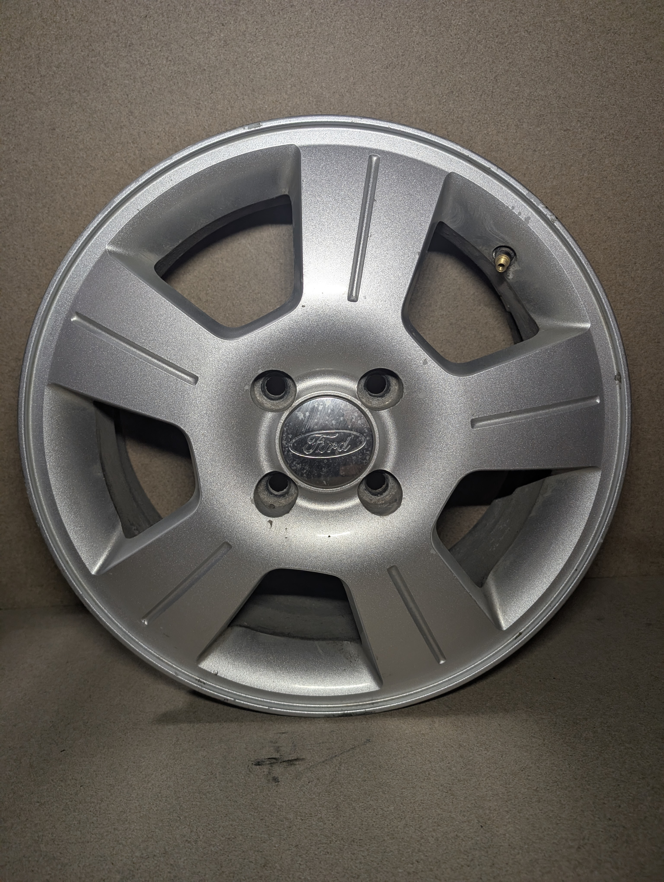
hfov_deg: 56.9
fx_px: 612
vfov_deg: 71.5
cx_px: 332
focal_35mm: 24
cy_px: 441
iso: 29
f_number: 1.68
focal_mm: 6.9
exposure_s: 1/40
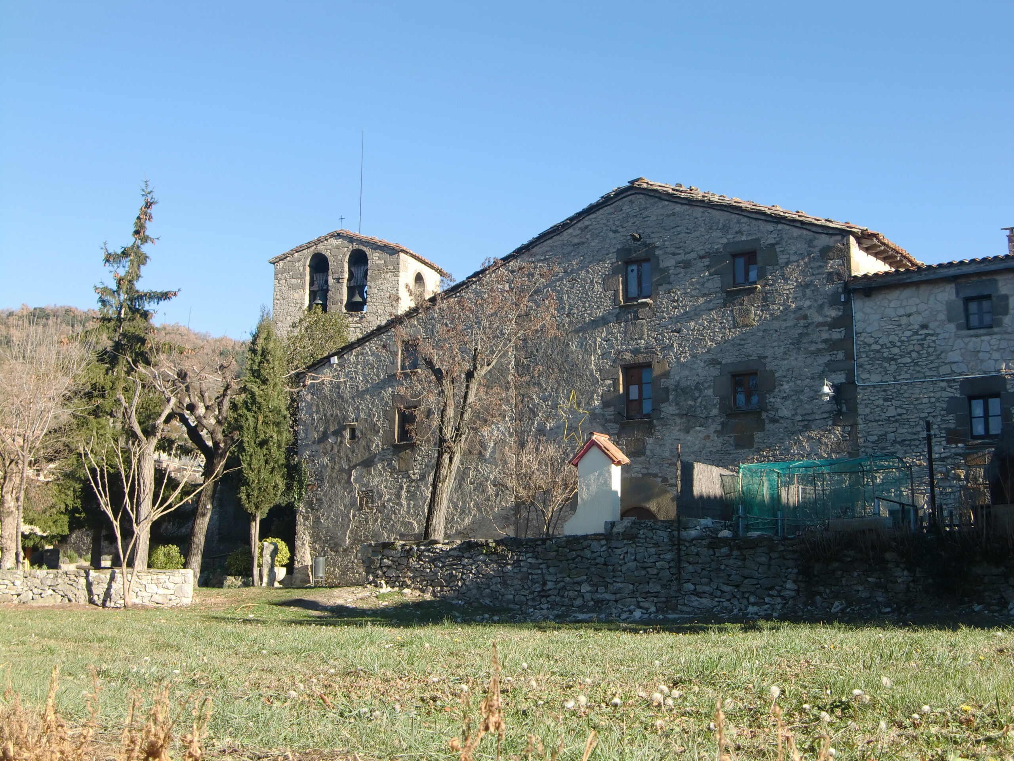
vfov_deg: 31.5
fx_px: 1347
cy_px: 380
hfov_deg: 41.2
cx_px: 507
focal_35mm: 46
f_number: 3.3
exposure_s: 1/400
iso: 64
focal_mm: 8.2
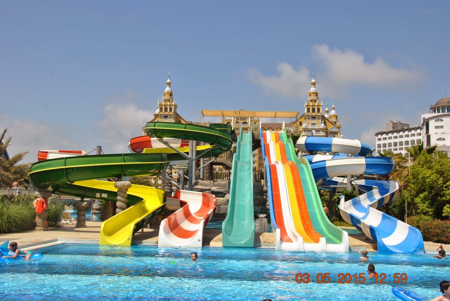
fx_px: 507
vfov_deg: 33.1
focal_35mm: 40
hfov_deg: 47.9
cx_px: 225
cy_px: 150
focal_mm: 27
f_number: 9
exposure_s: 1/320
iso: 100
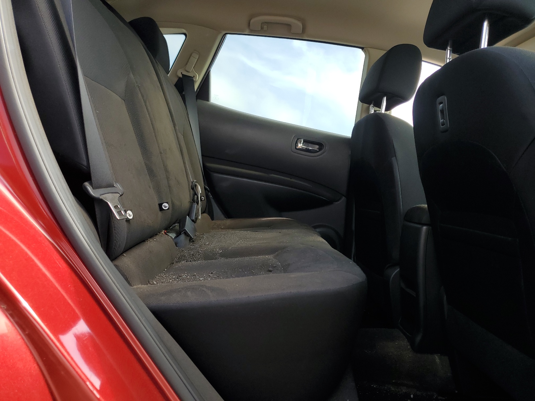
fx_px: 402
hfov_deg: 67.3
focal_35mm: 26
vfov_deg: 53.1
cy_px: 200
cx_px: 268
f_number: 1.5
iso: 50
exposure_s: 1/370
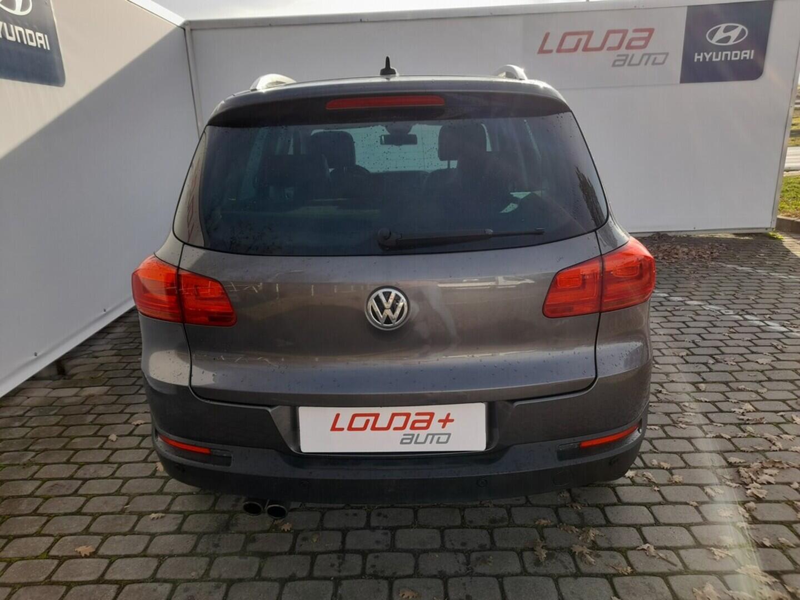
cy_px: 300
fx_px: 578
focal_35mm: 25
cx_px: 400
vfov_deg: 54.9
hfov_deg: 69.4
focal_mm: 4.6
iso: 20
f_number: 2
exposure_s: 1/183
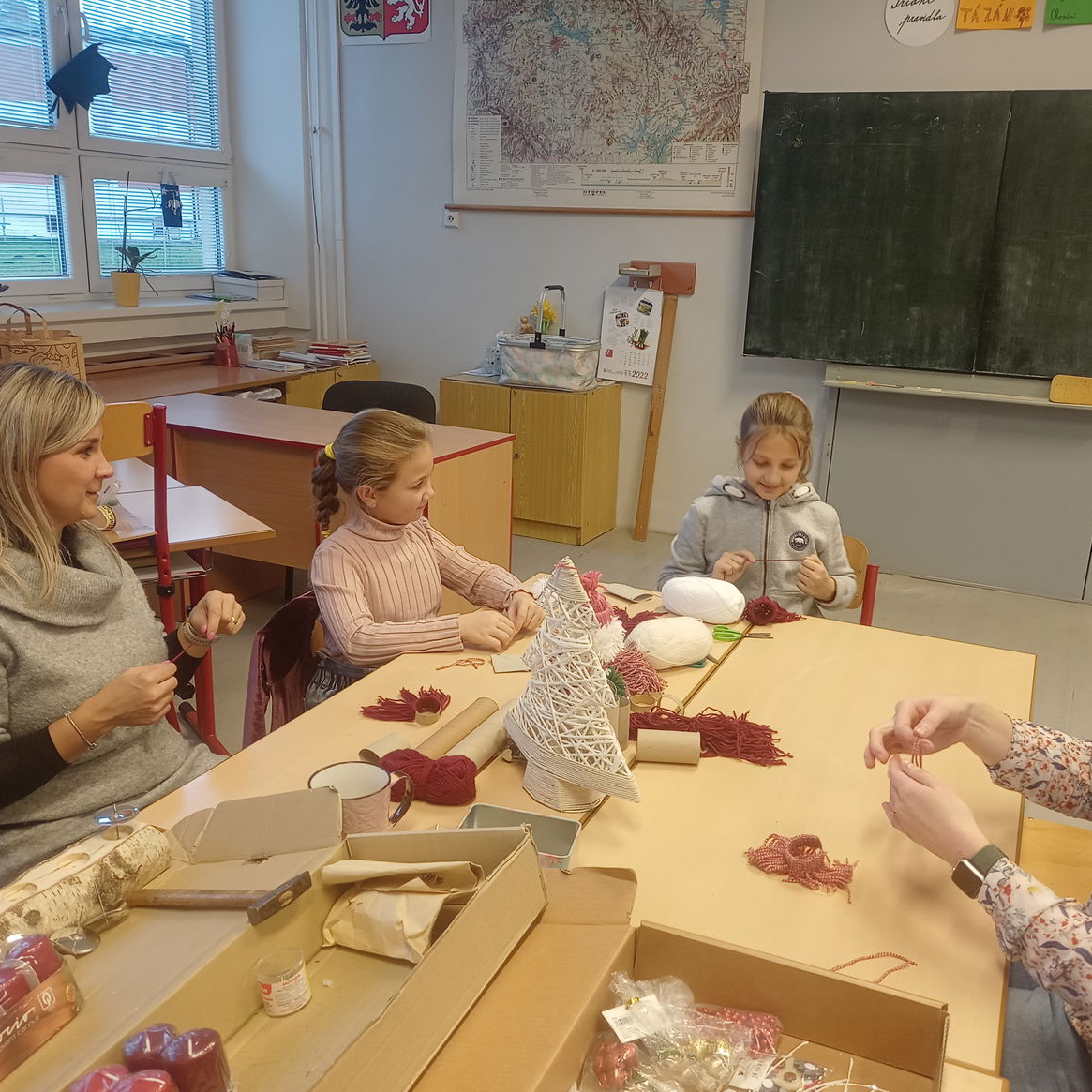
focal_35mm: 34
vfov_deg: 48.4
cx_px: 588
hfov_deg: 48.4
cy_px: 552
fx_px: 1213
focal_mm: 4.71
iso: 174
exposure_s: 1/50
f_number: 1.79
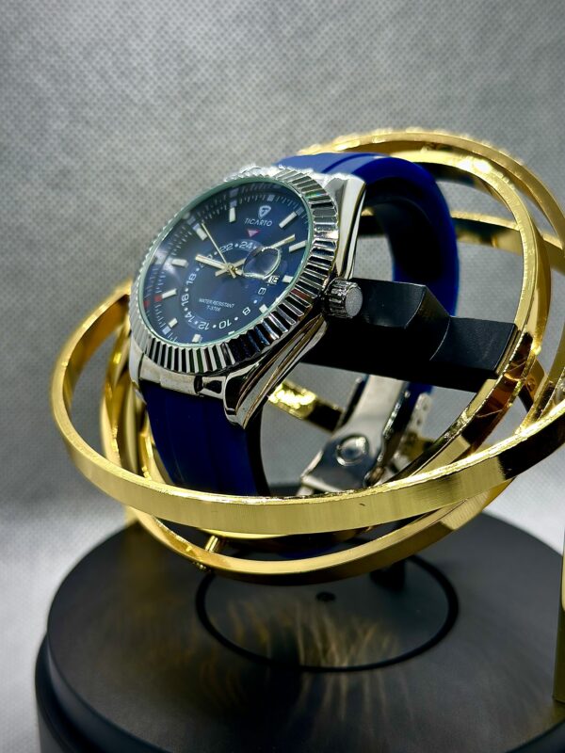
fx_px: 1045
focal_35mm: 48
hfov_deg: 30.3
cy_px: 376
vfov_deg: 39.7
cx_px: 282
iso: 80
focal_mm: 6.86
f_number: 1.78
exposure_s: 1/230
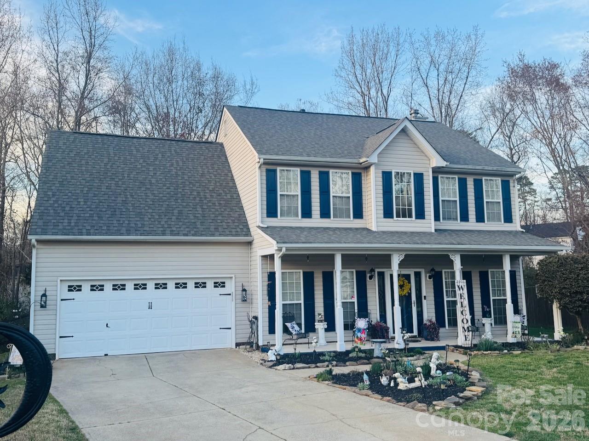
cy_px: 220
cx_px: 294
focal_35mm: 24
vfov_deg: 56.8
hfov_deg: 71.6
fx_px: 408
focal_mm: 6.76
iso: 80
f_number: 1.78
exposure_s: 1/535
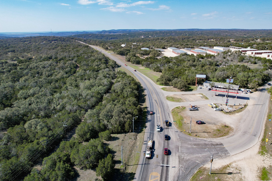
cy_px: 88
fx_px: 174
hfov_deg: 76.1
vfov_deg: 55.1
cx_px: 137
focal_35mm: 23
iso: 100
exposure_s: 1/2500
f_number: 2.8
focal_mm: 8.38
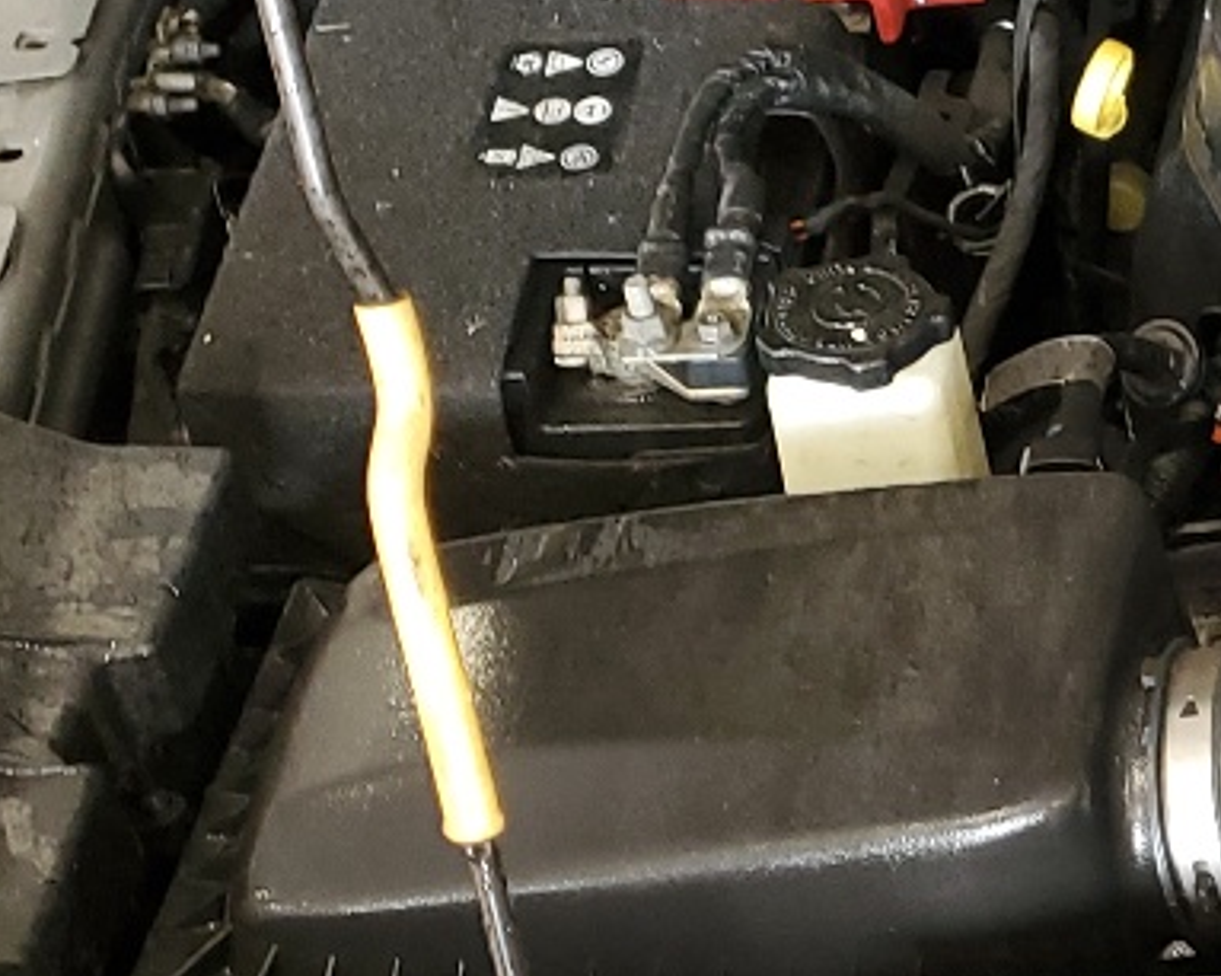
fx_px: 3829
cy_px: 762
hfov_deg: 16.2
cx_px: 1961
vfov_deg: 14.4
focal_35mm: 106
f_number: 1.5
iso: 85
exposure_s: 1/60.2
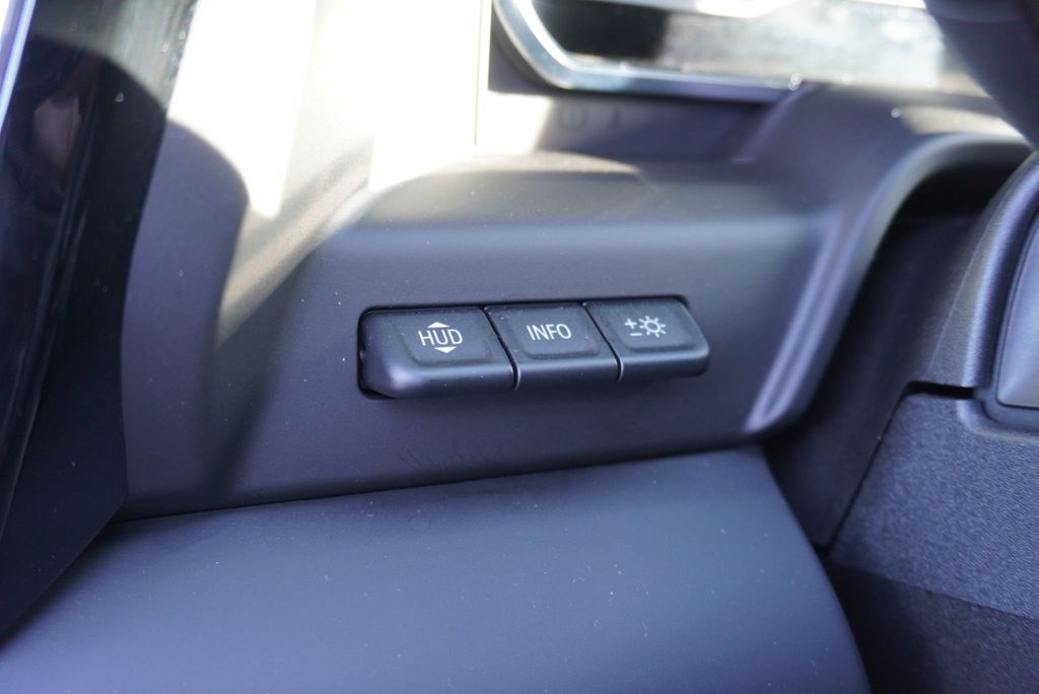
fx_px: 1040
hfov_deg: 53.1
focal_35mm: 36
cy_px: 347
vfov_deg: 36.9
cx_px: 520
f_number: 4.5
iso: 800
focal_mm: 24
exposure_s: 1/60
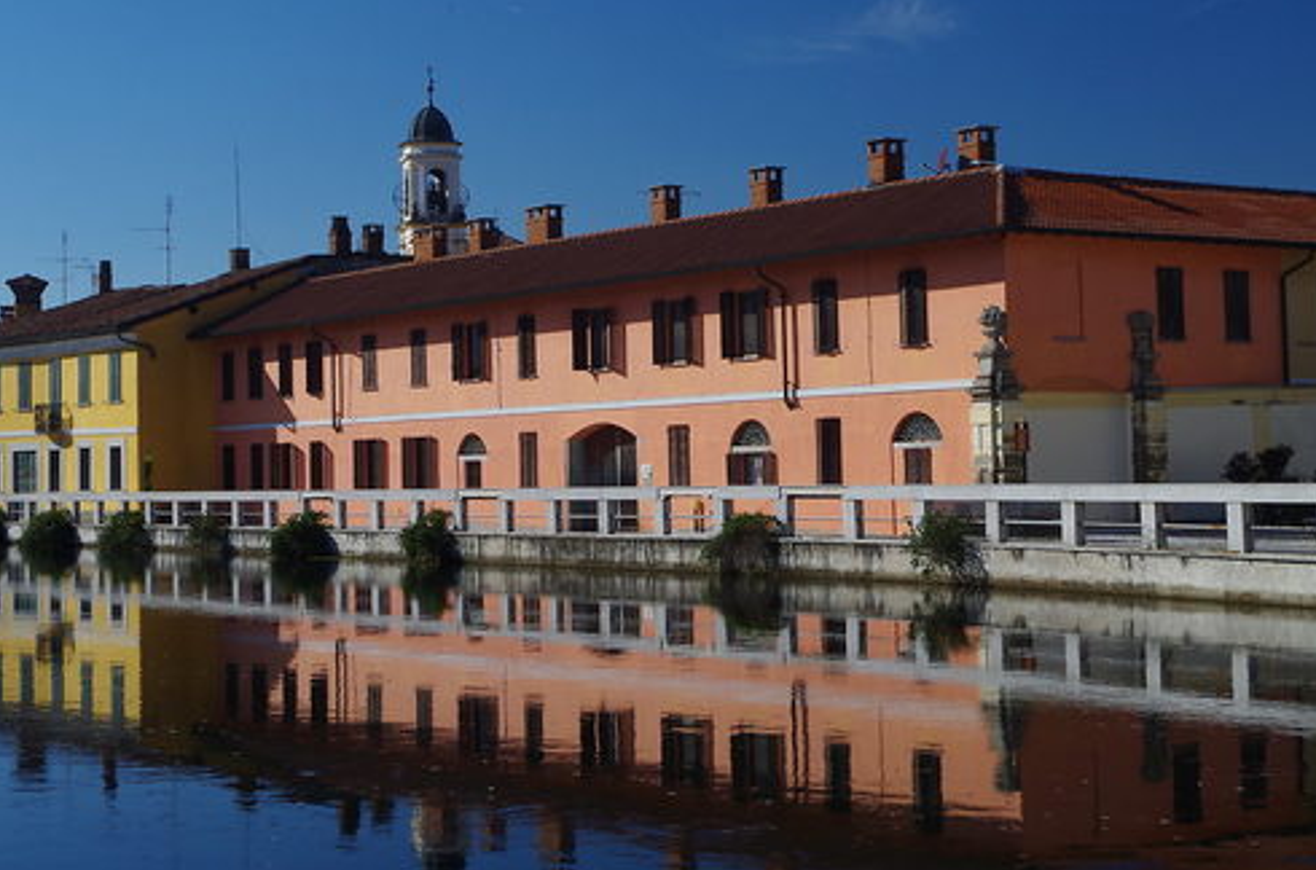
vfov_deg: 22.5
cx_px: 669
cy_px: 353
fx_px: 2188
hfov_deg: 33.5
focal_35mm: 60
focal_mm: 32.5
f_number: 16
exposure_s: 1/60
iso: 200
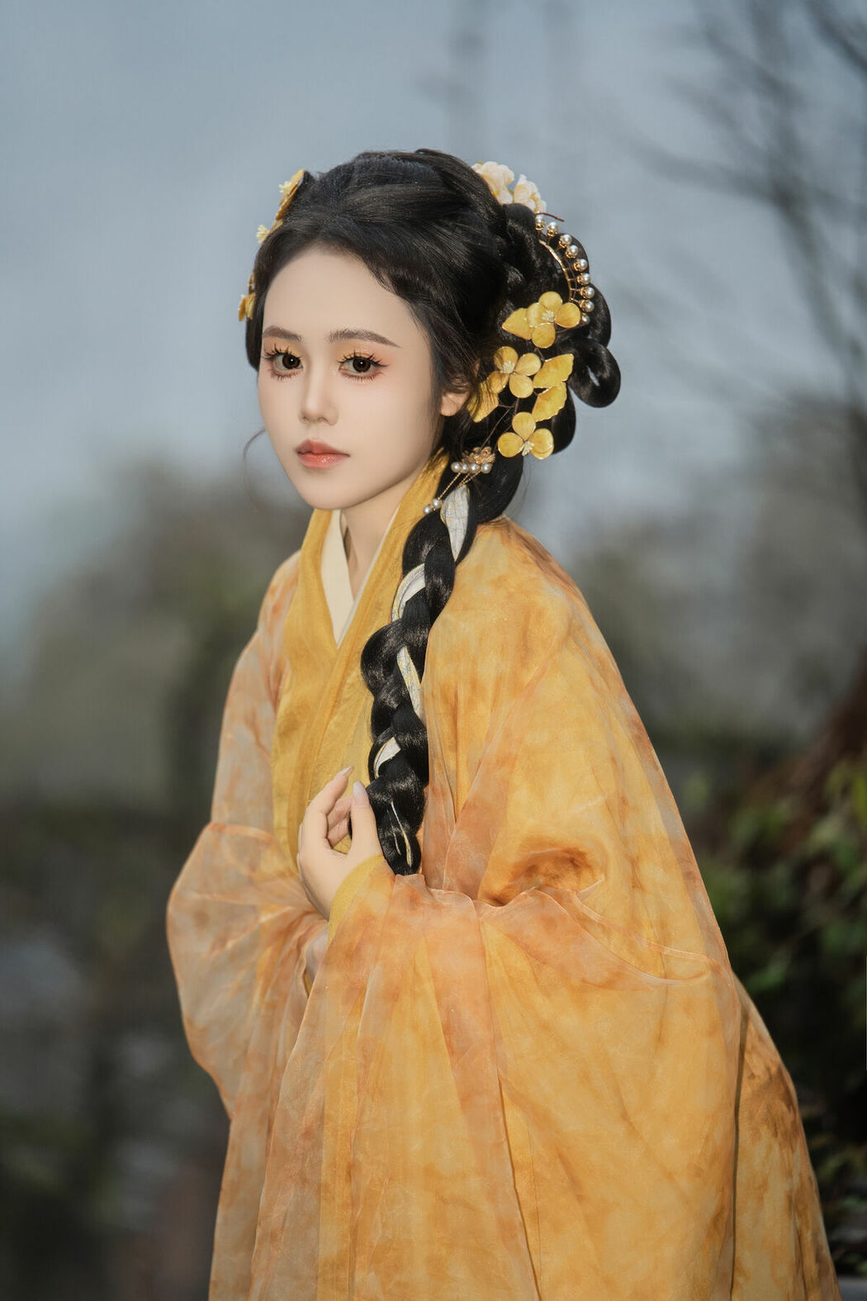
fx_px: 4913
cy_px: 650
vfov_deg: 15.1
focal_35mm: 136
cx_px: 434
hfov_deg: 10.1
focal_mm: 136
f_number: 2.8
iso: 250
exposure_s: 1/125
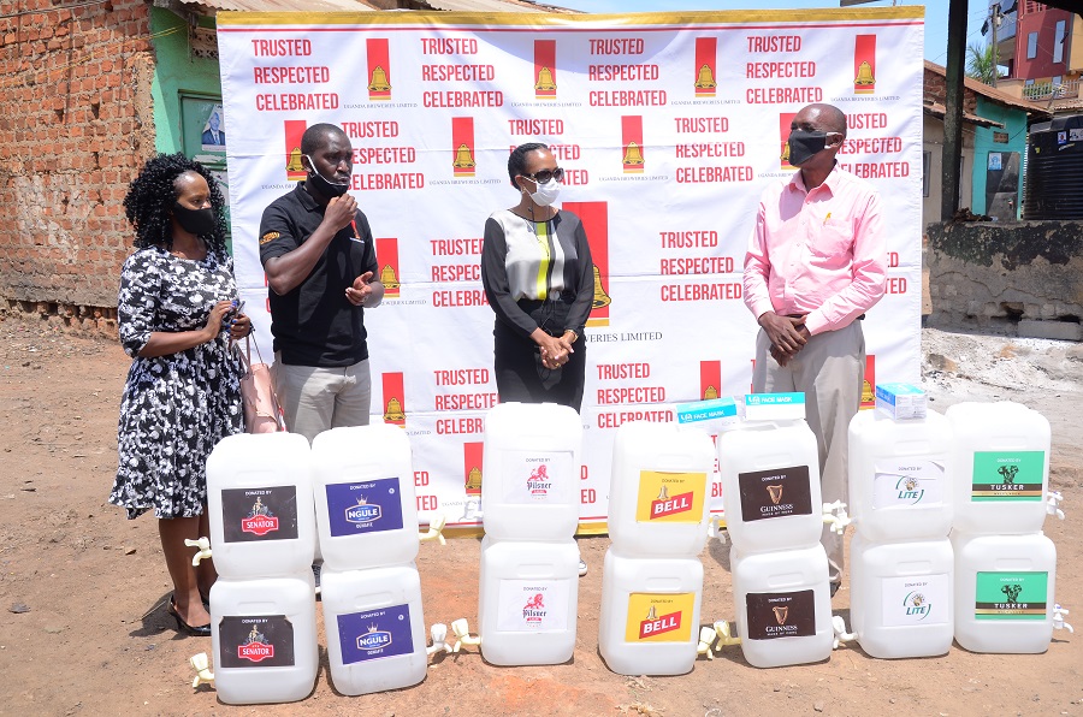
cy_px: 358
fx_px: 1081
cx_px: 542
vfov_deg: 36.7
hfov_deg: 53.2
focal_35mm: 36
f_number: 7.1
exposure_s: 1/200
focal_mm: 24
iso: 100
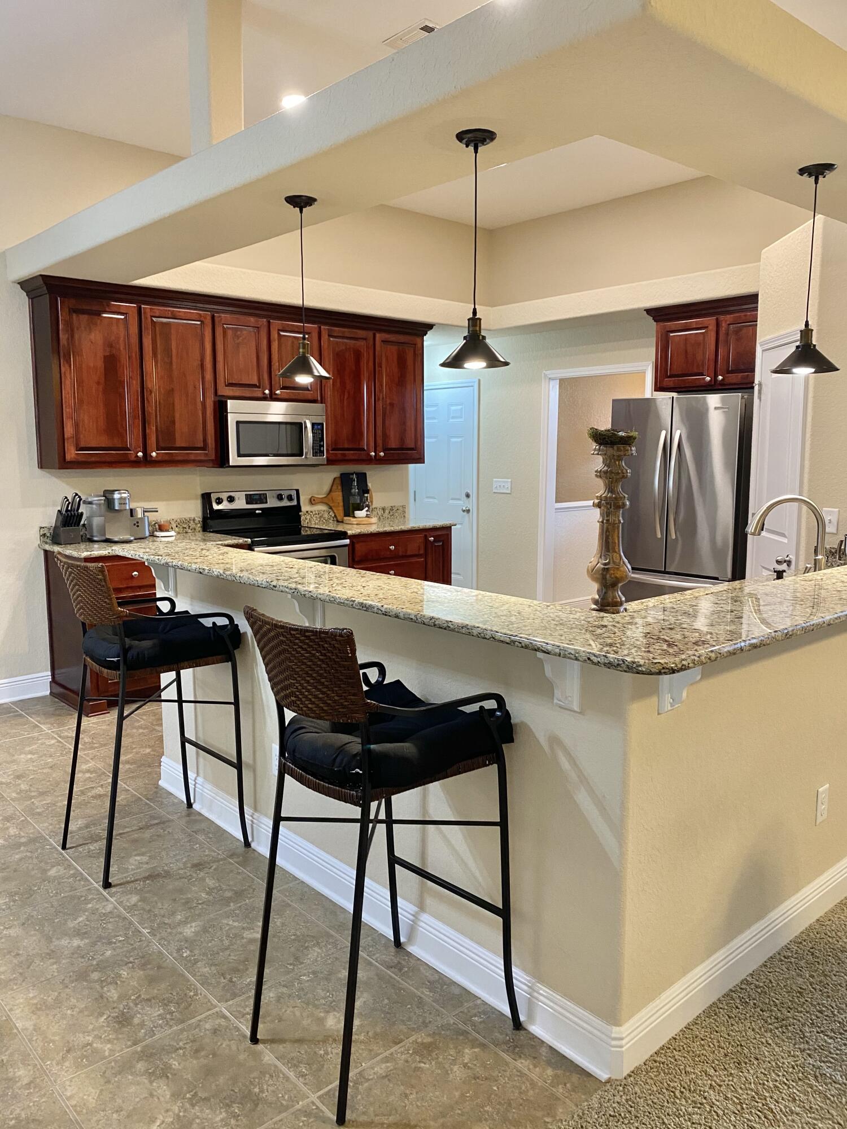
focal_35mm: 26
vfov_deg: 67.3
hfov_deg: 53.1
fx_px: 848
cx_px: 424
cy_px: 564
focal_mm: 4.25
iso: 250
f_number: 1.8
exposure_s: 1/60
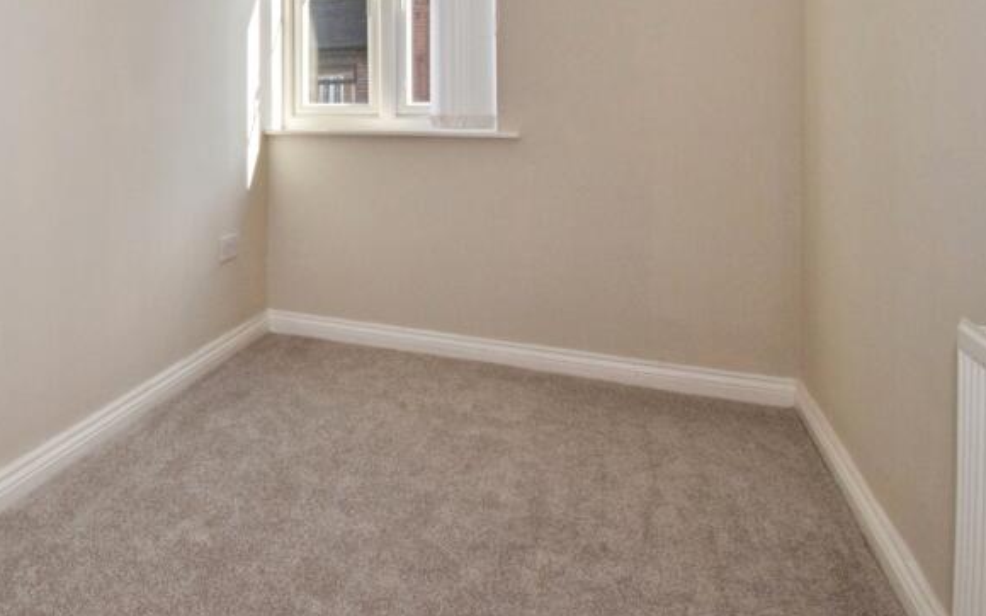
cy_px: 86
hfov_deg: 62.0
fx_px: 725
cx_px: 182
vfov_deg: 42.9
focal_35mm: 27
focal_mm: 10
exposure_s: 1/60
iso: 1000
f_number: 22
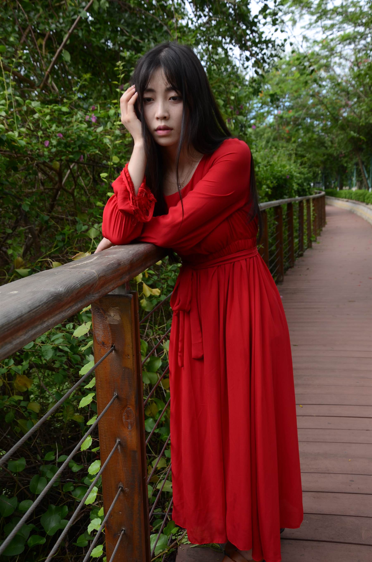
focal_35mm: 36
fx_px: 560
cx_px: 186
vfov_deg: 53.2
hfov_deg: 36.7
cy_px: 281
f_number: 5.6
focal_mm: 24
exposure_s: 1/125
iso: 200
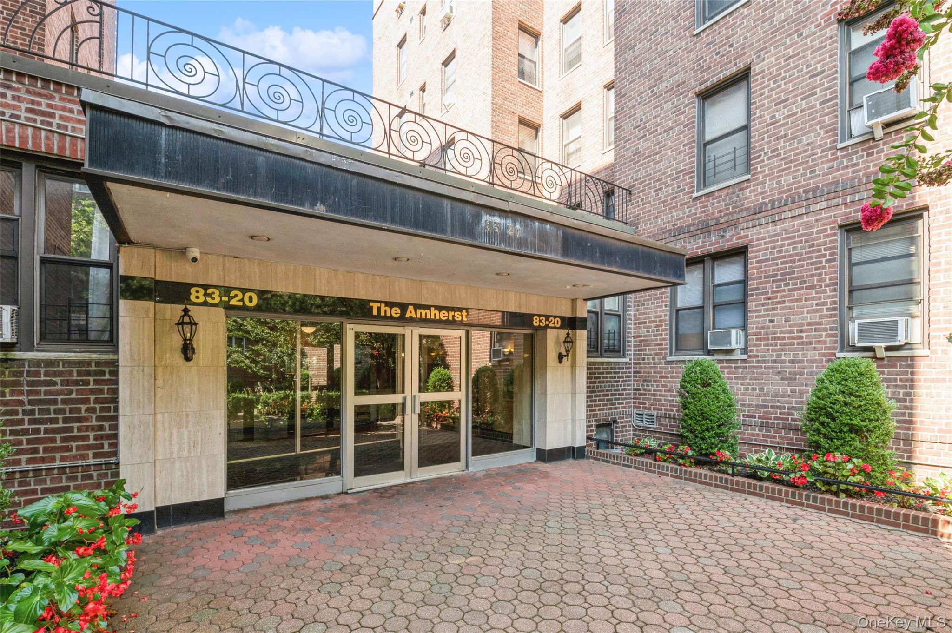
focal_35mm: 15
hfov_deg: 100.4
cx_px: 476
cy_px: 316
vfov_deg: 77.2
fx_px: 396
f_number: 14
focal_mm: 15
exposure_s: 1/60
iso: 640
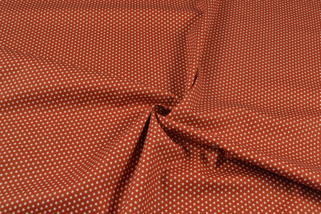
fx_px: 374
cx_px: 160
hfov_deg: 46.4
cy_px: 107
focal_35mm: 42
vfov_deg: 31.9
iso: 100
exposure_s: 1/15
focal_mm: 28
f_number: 8
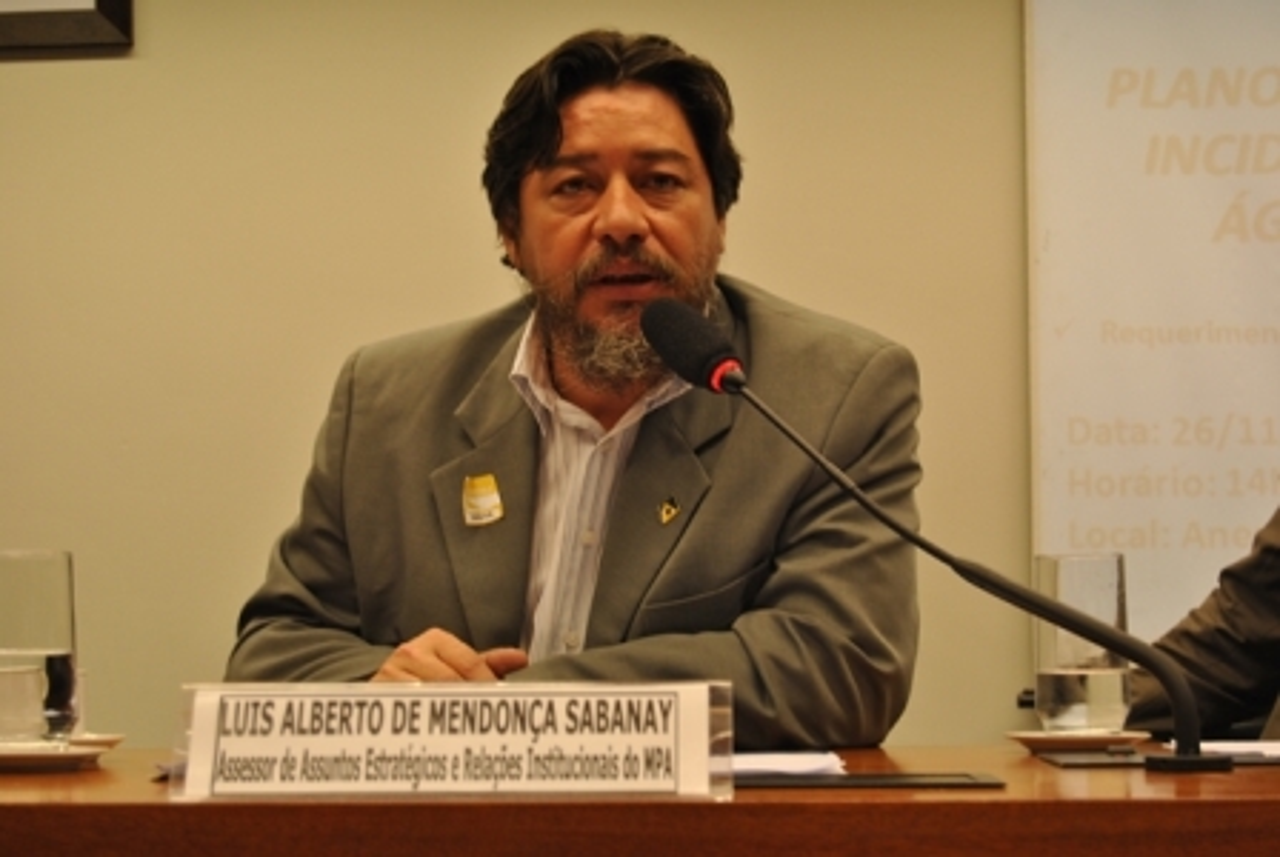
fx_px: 2777
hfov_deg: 26.0
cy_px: 428
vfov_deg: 17.5
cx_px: 640
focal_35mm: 78
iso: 200
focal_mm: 52
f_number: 5.6
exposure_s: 1/40
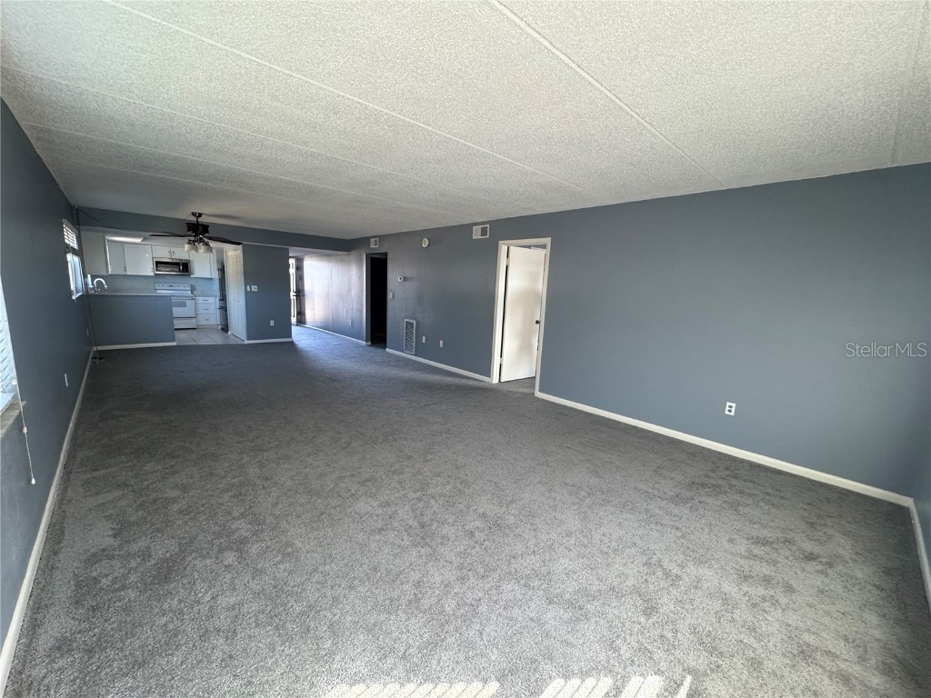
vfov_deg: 85.7
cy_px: 349
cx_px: 466
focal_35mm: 14
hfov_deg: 102.1
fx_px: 377
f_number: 2.2
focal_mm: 2.22
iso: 250
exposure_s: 1/99
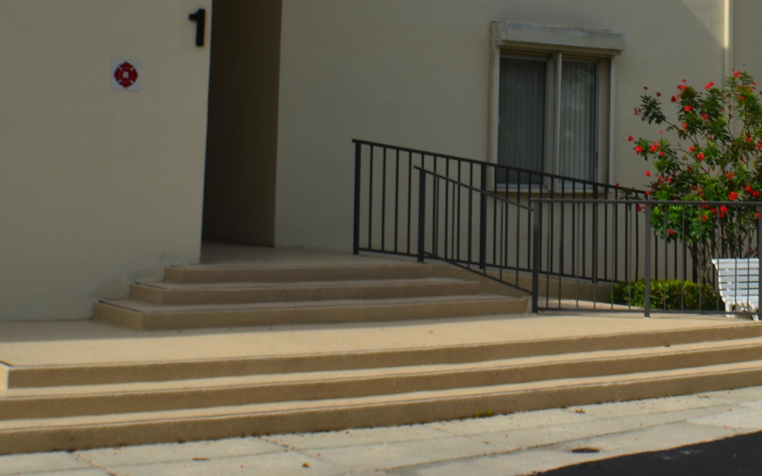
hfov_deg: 21.5
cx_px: 569
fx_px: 1994
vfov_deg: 13.4
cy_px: -48
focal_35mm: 96
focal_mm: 30
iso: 100
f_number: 11
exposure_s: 1/160
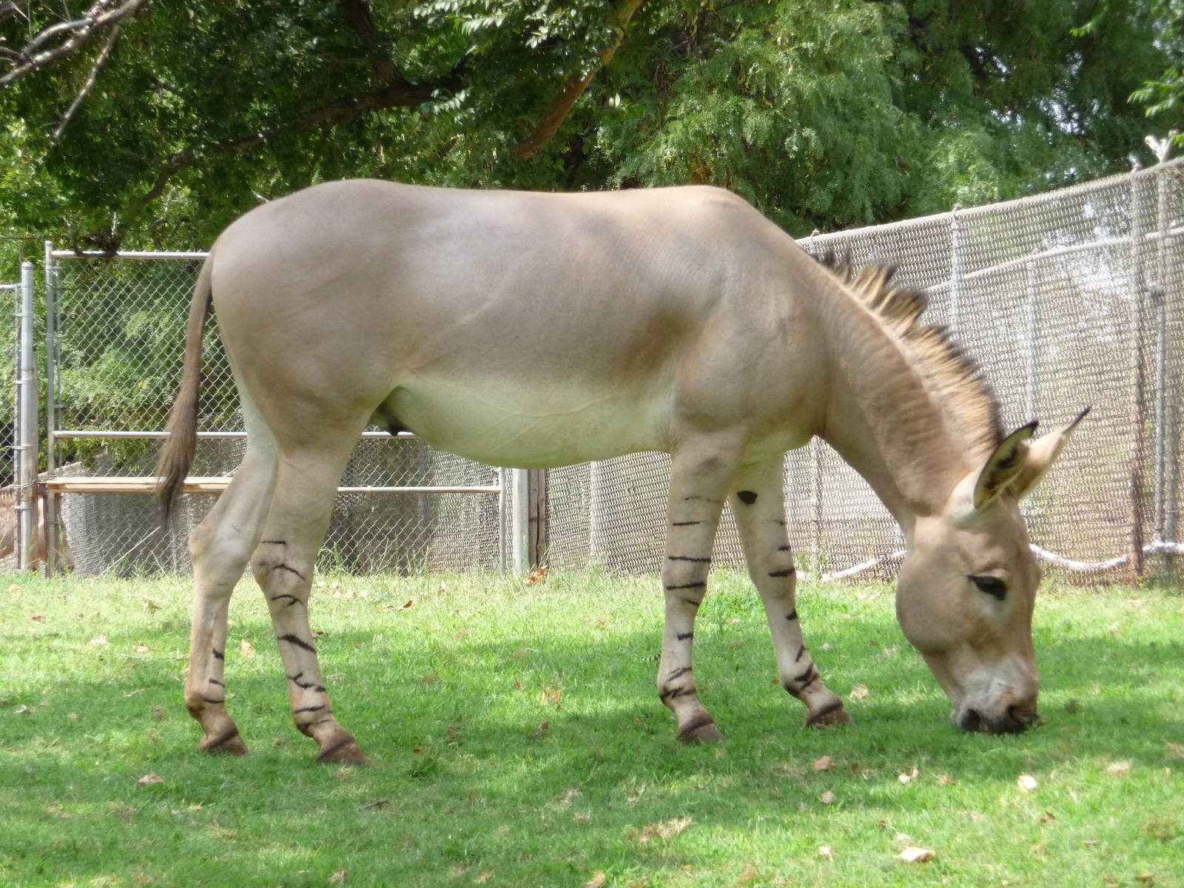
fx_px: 8756
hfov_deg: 7.7
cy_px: 444
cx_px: 592
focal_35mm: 256
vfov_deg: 5.8
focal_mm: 44
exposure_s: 1/500
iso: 320
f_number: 4.9
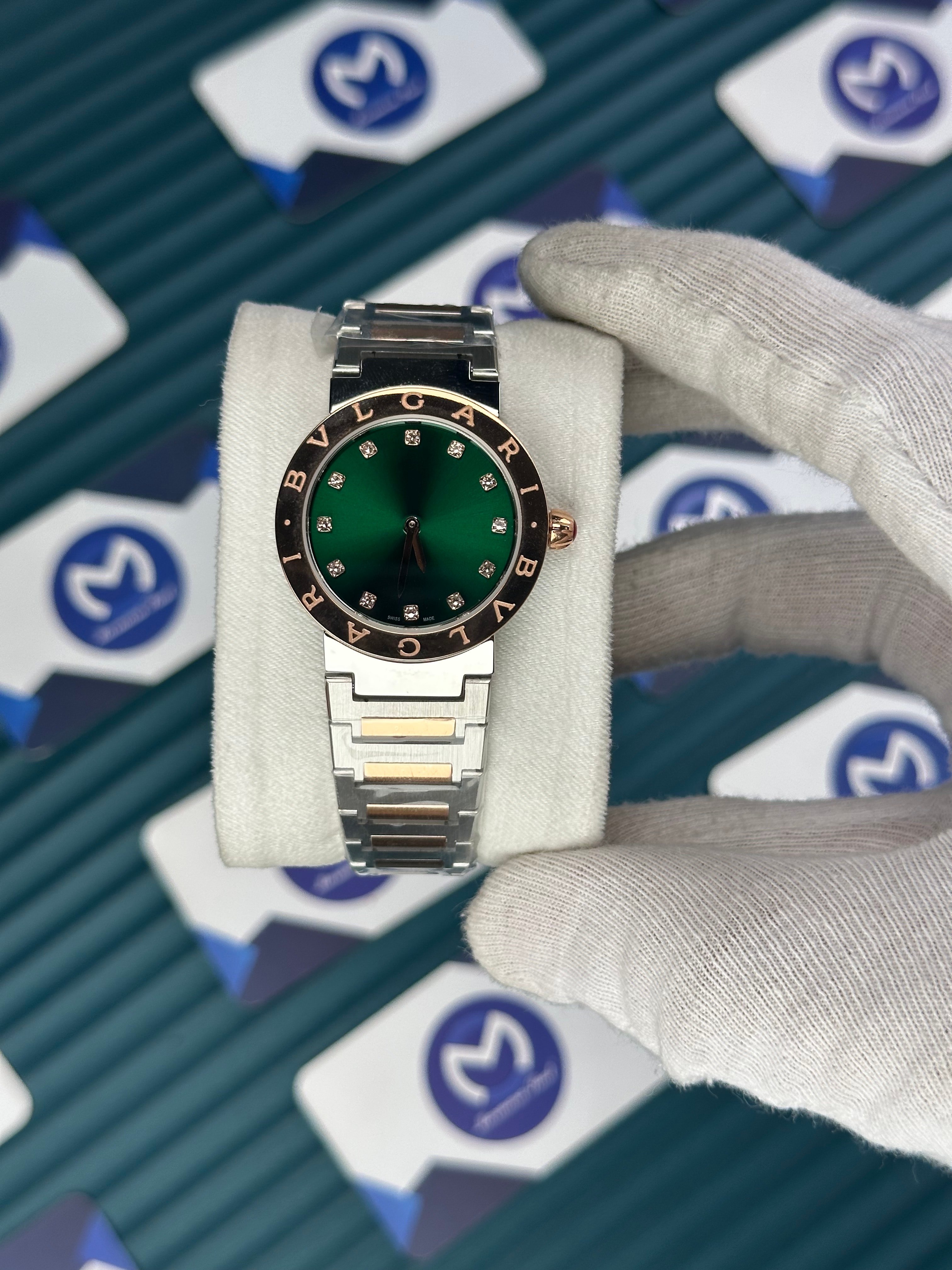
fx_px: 1760
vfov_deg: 39.7
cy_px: 635
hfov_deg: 30.3
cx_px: 476
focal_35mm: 48
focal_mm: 6.86
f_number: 1.78
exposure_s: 1/1157
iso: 64
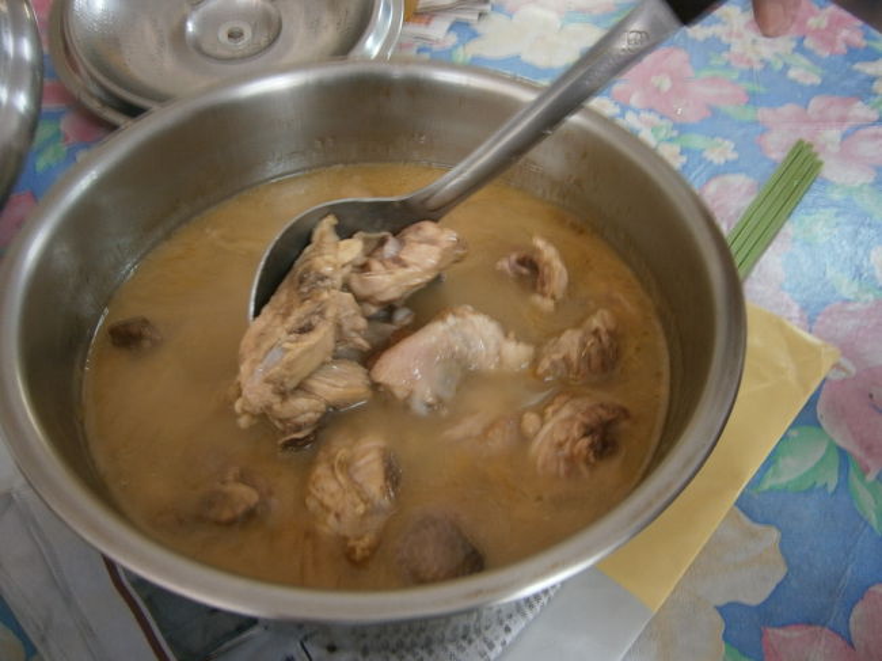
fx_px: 662
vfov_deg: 53.0
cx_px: 441
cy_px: 330
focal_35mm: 26
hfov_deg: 67.3
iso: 125
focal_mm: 4.7
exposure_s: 1/4
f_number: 2.8
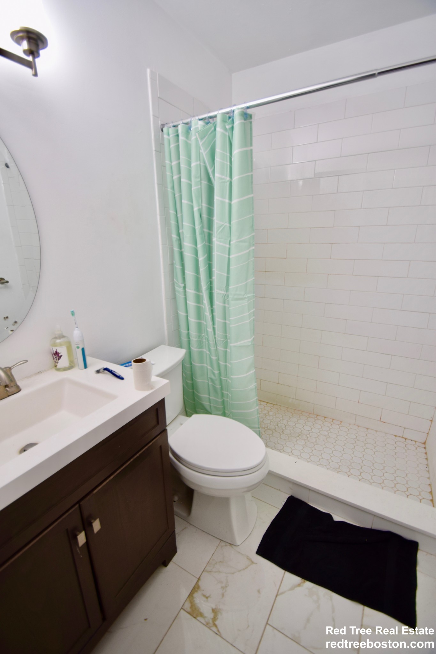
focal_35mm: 15
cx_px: 218
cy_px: 327
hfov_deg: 77.3
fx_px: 273
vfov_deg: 100.4
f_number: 4.5
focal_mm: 10
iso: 400
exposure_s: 1/80
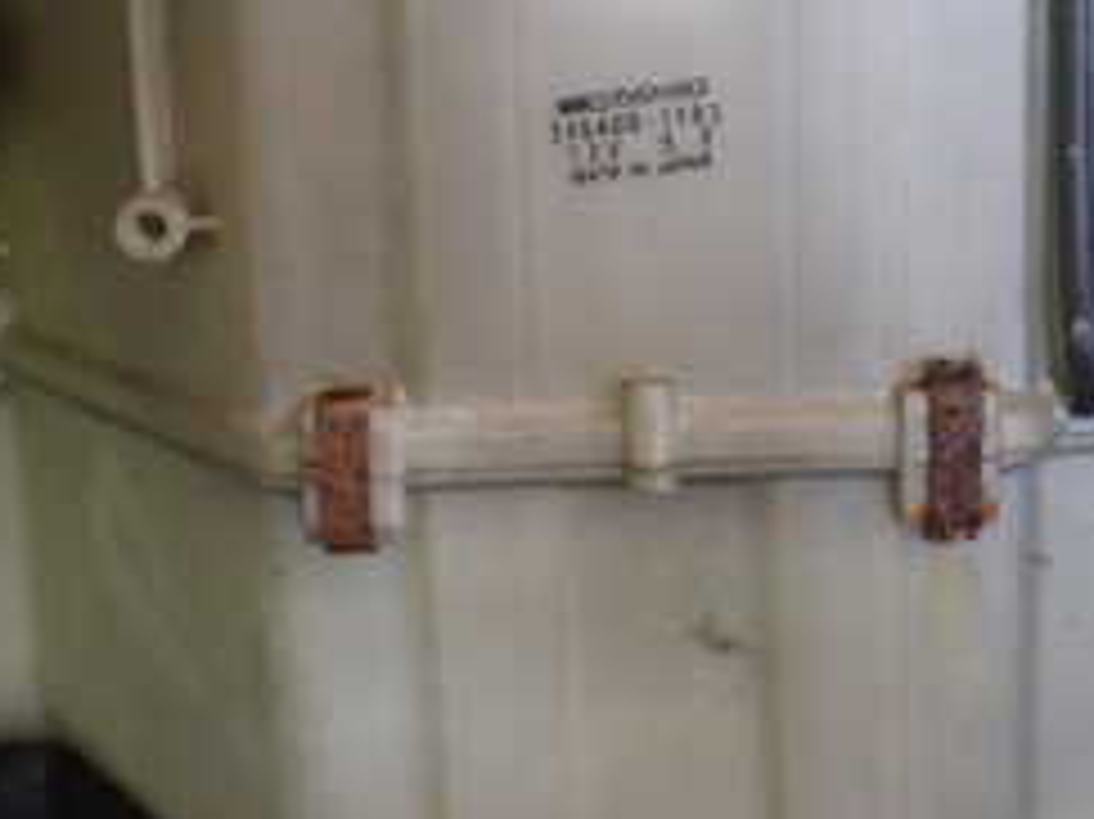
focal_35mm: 74
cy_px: 112
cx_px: 747
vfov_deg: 19.6
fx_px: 2338
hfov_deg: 26.2
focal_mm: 5.4
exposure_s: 1/30
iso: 640
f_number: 2.3
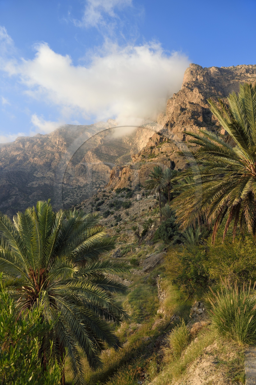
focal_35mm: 26
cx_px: 128
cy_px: 192
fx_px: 278
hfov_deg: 49.5
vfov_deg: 69.4
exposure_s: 1/160
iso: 200
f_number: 8
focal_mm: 26
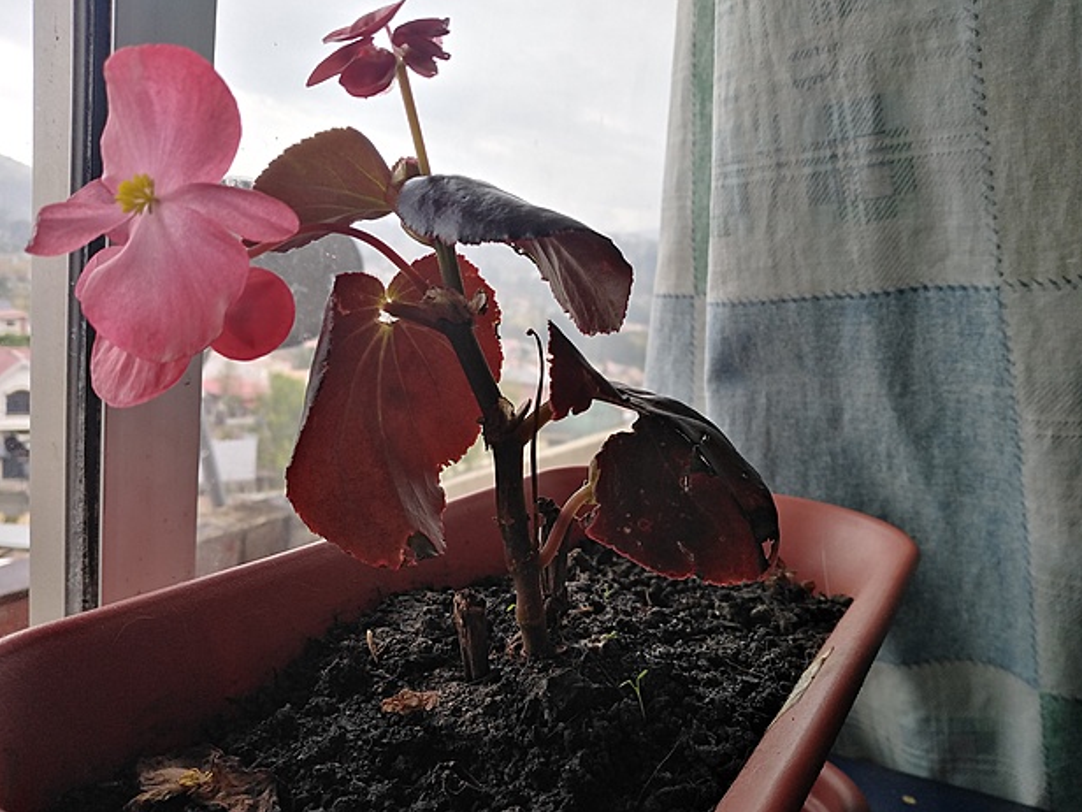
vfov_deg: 51.3
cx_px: 545
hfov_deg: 65.3
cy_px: 420
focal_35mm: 27
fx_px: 844
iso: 121
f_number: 1.8
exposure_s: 1/40
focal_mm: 3.62
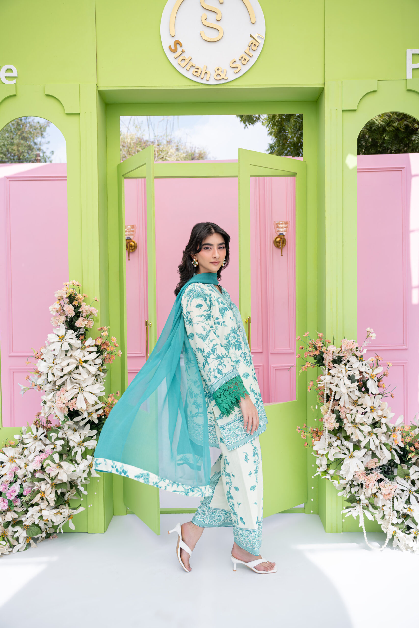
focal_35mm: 34
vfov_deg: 55.8
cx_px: 210
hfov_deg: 38.9
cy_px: 314
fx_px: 593
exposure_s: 1/640
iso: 100
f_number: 4
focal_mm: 34
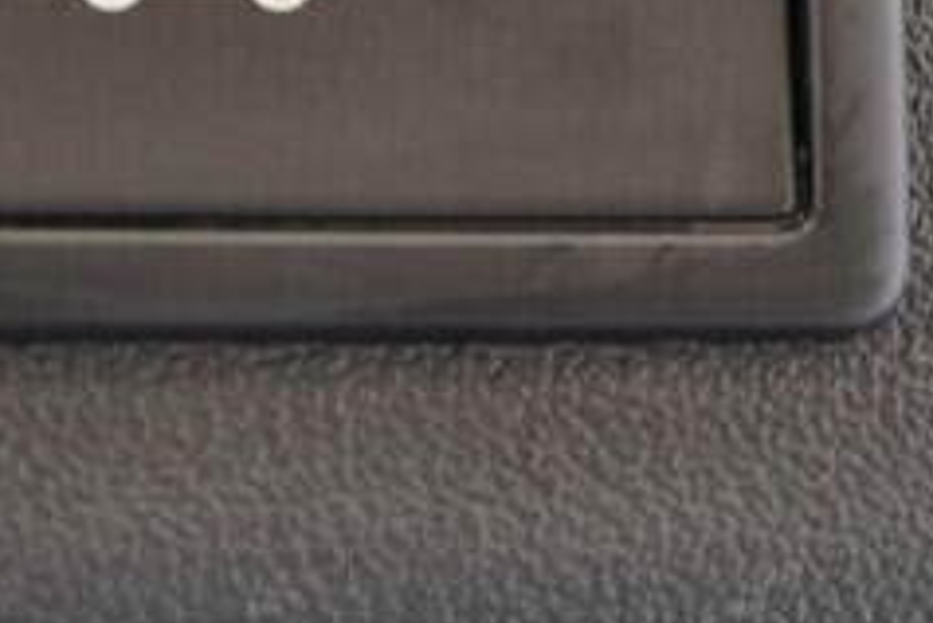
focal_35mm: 155
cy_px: -88
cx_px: 82
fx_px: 4019
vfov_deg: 8.8
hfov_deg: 13.1
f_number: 2.8
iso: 400
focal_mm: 24
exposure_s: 1/40
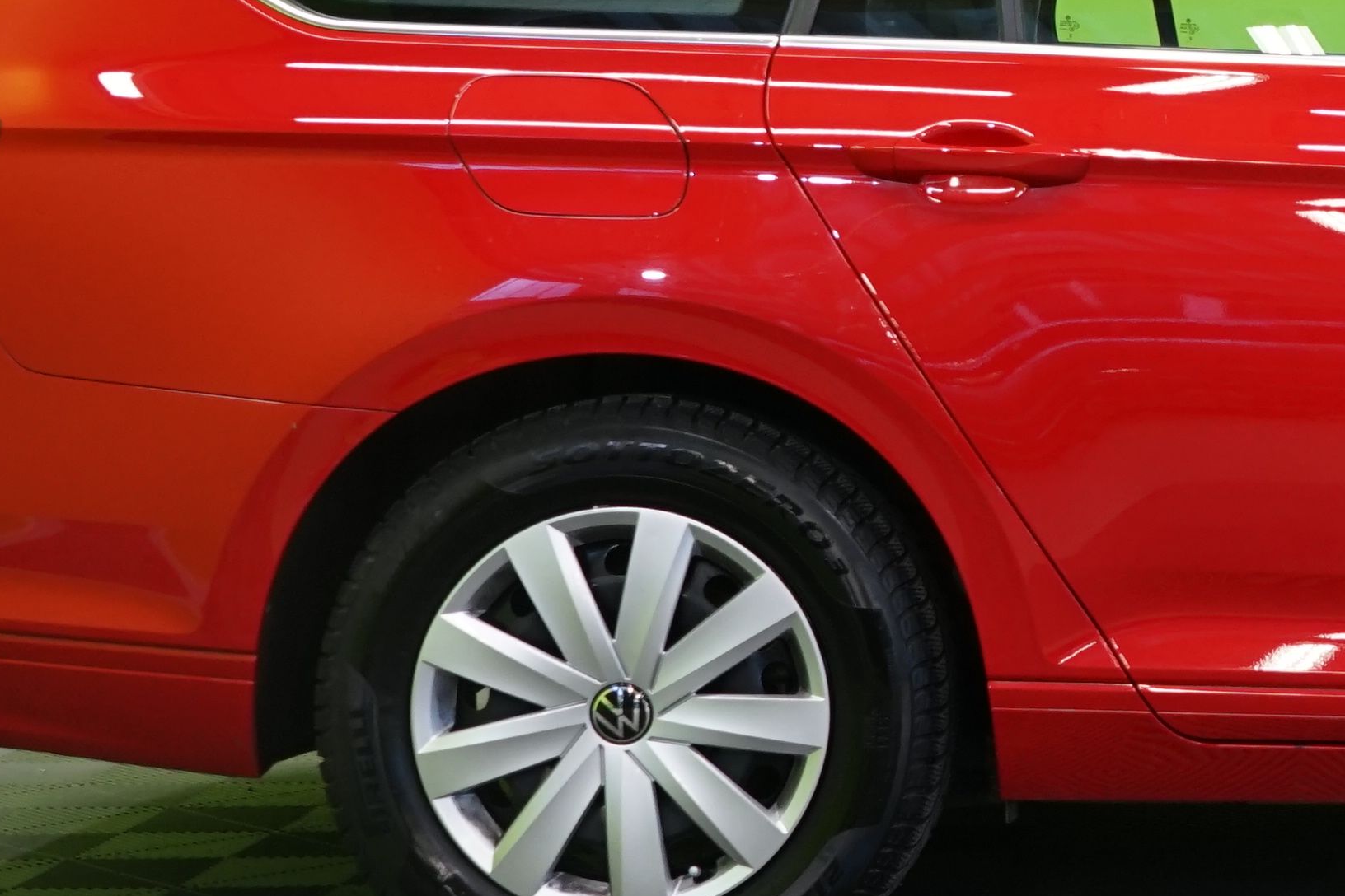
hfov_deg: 16.9
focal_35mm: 114
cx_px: 1754
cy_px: 236
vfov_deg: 12.0
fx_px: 4259
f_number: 5
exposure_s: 1/30
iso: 640
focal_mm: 31
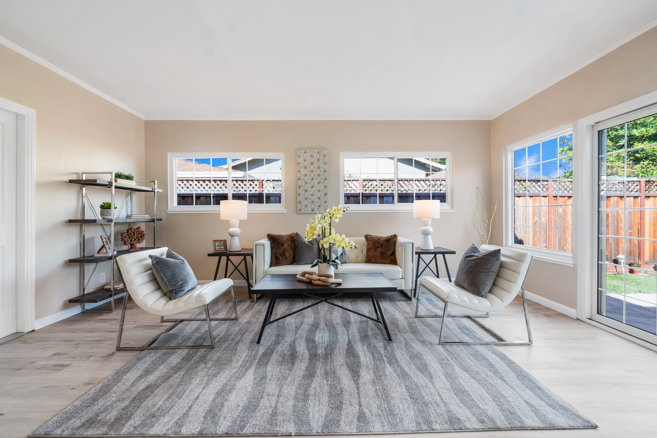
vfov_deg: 77.4
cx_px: 328
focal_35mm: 15
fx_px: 274
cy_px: 219
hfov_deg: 100.4
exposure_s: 1/2
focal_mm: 10
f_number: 8
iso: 50
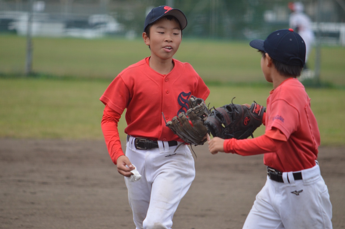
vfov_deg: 3.0
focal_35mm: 450
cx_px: 172
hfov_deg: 4.6
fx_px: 4304
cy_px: 114
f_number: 5.6
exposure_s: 1/1000
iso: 640
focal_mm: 300
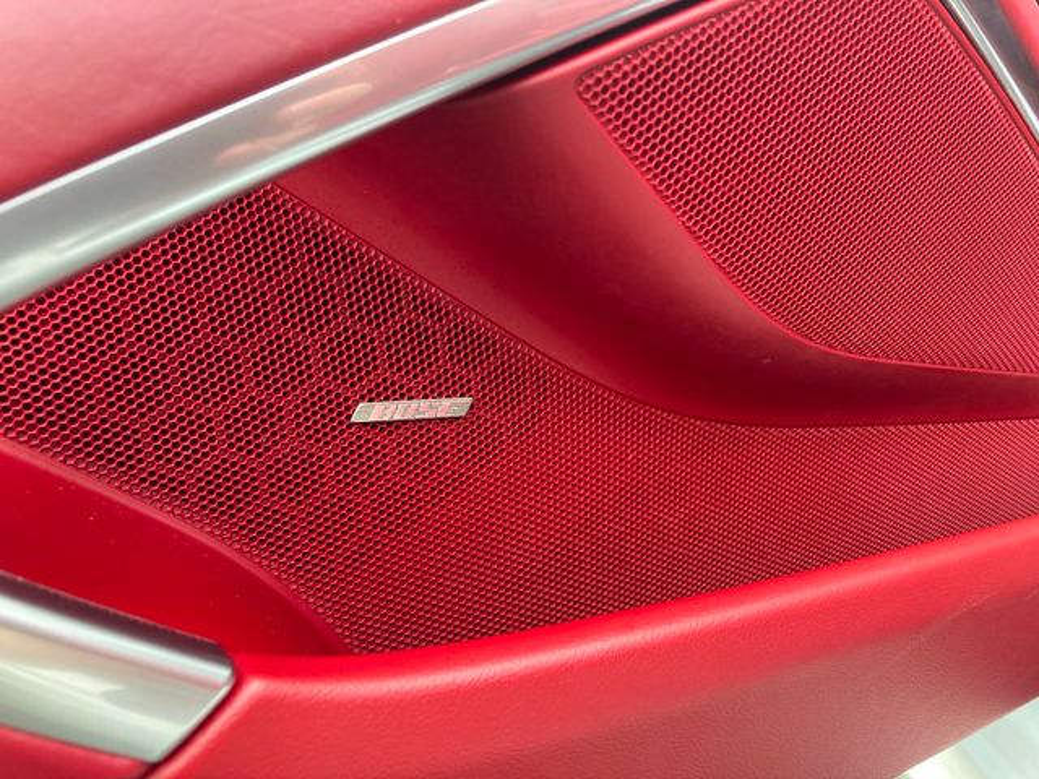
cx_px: 520
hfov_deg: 63.4
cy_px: 390
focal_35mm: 28
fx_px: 840
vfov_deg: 49.7
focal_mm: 3.99
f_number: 1.8
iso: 80
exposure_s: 1/93
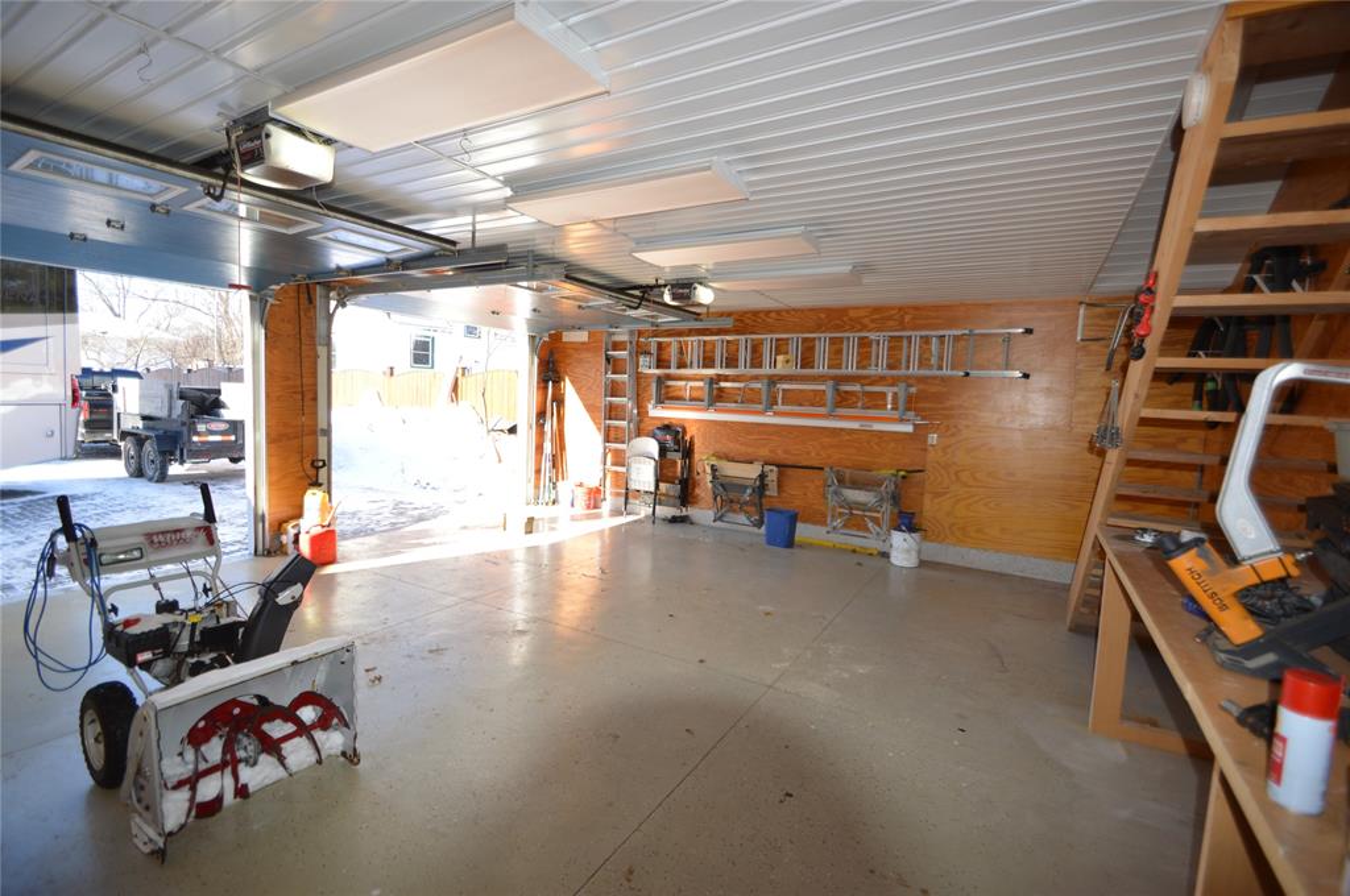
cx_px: 675
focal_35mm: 15
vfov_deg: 77.2
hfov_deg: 100.5
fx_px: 562
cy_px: 448
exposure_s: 1/125
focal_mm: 10
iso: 110
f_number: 4
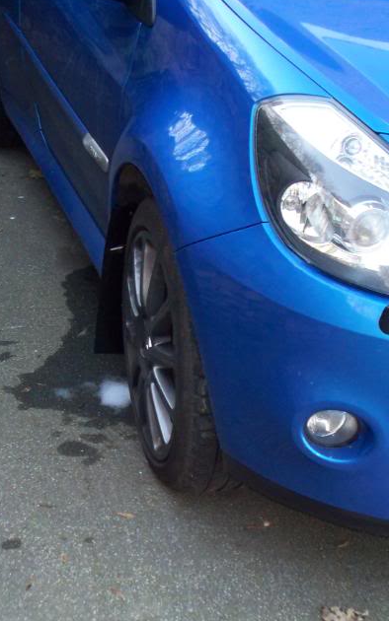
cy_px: 370
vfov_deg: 25.5
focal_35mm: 81
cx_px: 120
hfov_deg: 16.1
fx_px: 1373
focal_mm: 9.9
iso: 200
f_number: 2.9
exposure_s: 1/60
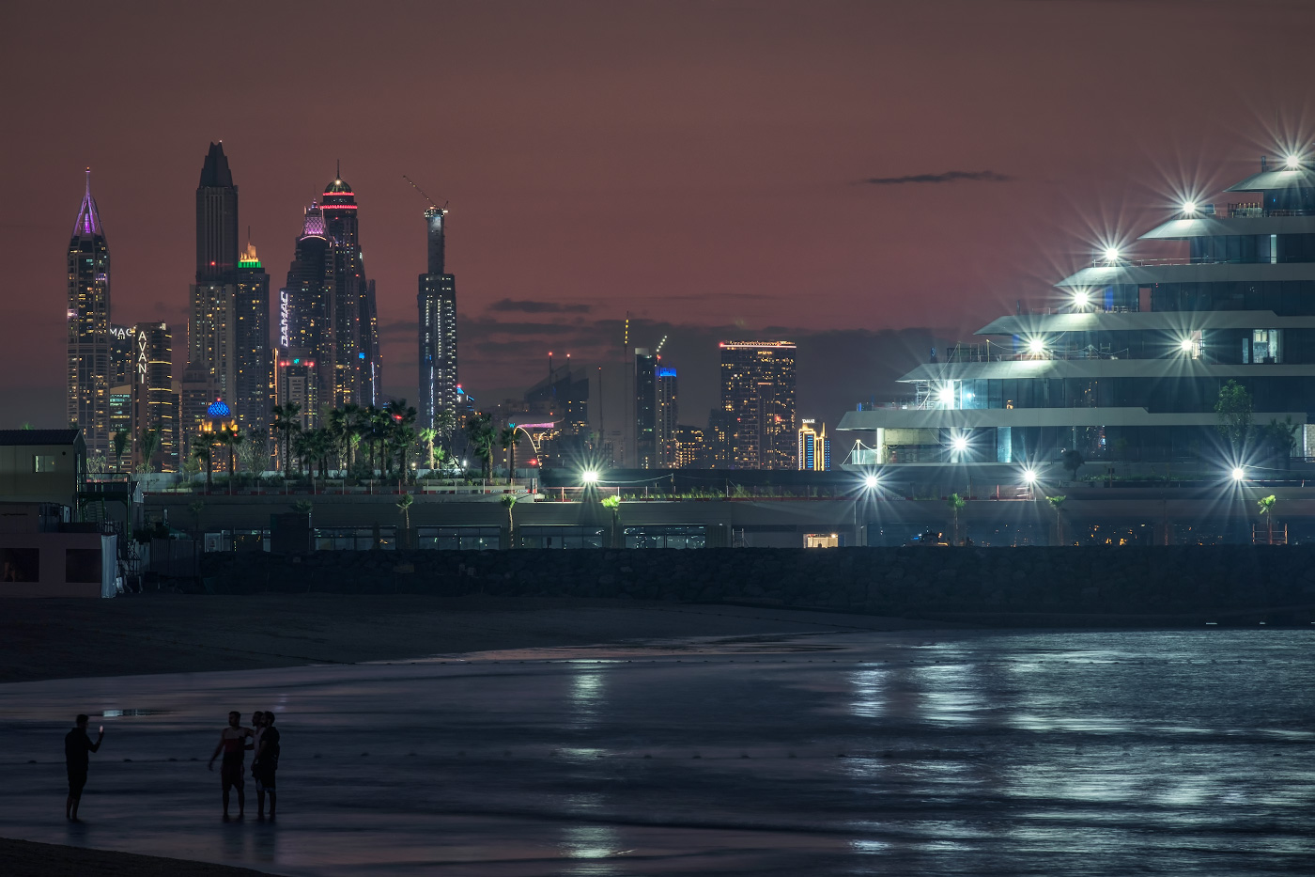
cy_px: 438
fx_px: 7669
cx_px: 658
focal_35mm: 210
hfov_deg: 9.8
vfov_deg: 6.5
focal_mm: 140
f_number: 11
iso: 320
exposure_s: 3.1
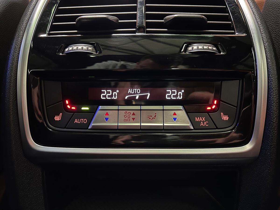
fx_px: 210
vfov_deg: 53.1
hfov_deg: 67.3
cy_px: 105
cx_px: 140
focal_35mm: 26
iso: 640
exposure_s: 1/14
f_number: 1.5
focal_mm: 5.7
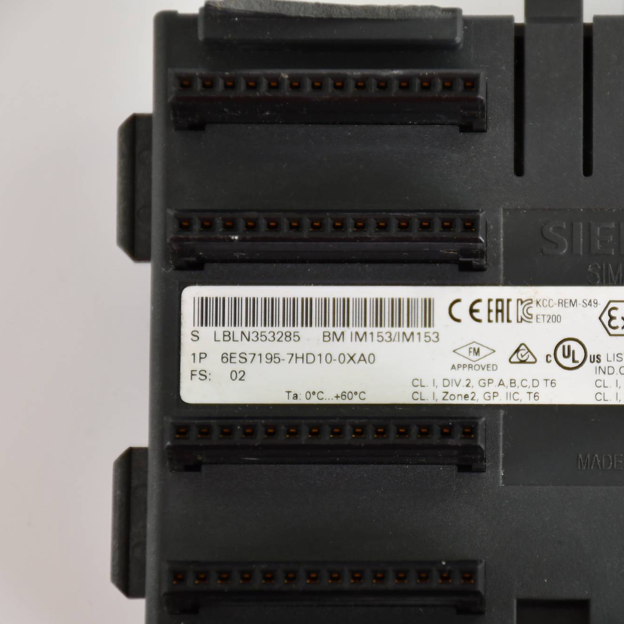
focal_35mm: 292
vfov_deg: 6.0
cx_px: 441
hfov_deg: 6.0
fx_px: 5955
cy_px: 339
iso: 1000
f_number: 5.6
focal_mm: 140
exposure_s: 1/250
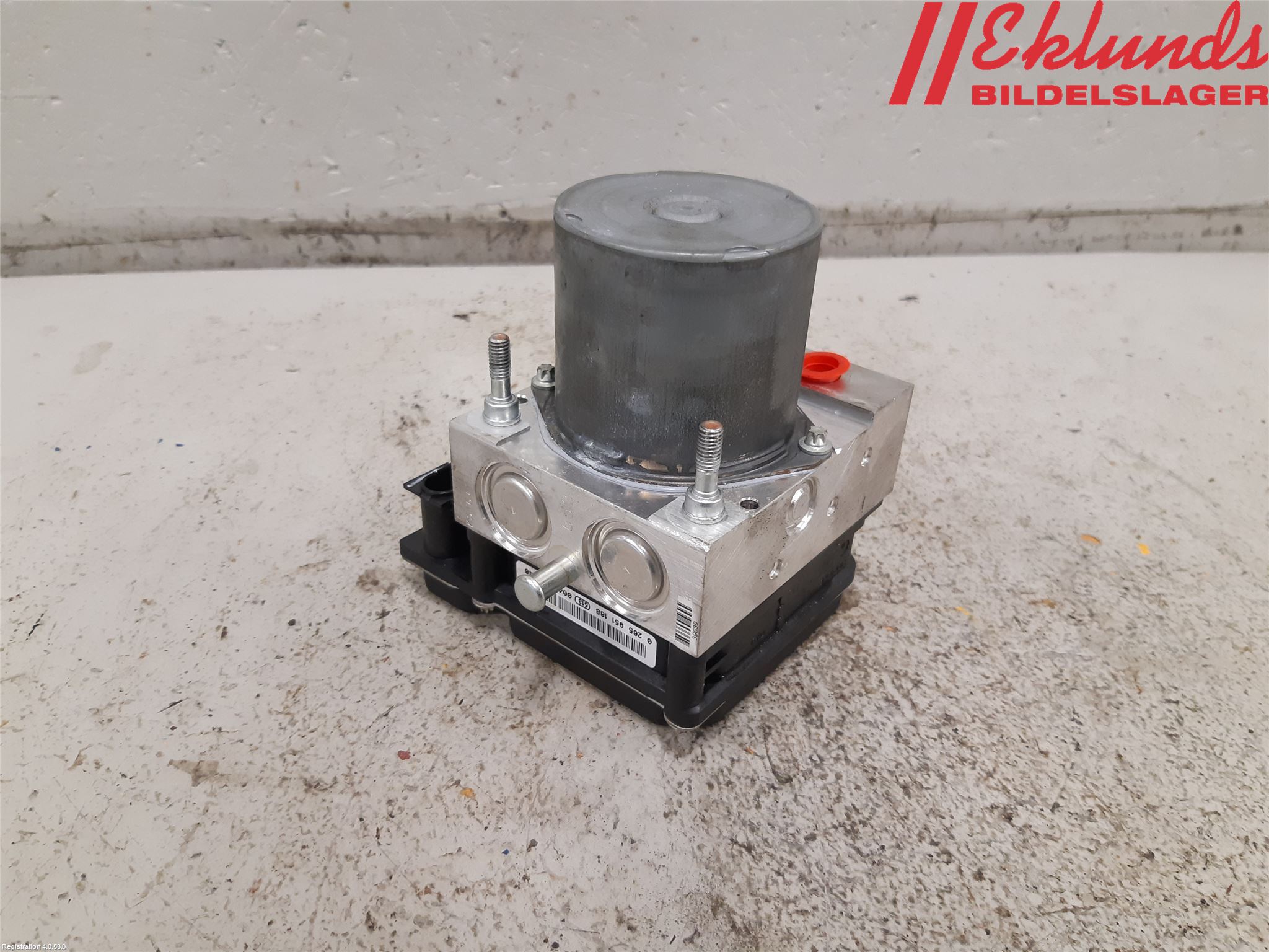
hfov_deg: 67.3
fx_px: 953
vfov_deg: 53.1
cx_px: 634
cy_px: 476
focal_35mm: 26
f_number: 1.7
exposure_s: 1/50
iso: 160
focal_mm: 3.93
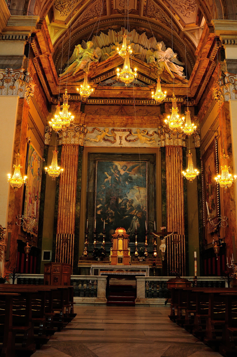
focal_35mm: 36
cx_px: 118
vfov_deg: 53.2
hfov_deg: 36.8
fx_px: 356
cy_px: 178
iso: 320
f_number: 10
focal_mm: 24
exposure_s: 1/3
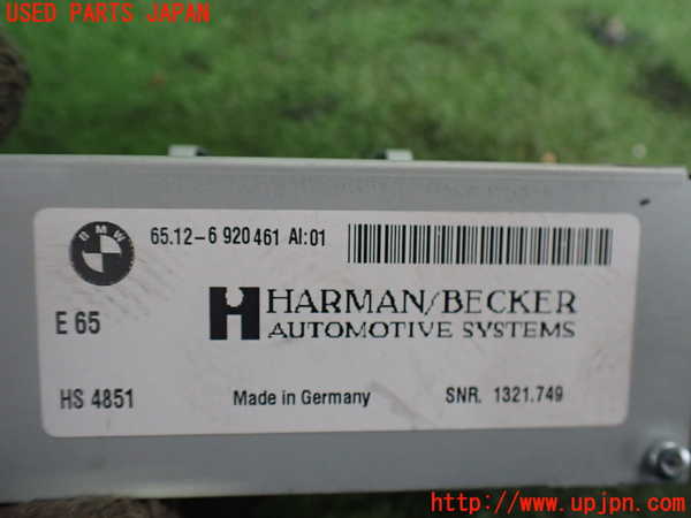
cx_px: 346
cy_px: 259
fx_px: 599
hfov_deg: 60.0
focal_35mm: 30
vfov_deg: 46.8
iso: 640
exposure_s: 1/125
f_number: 2.3
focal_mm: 5.4
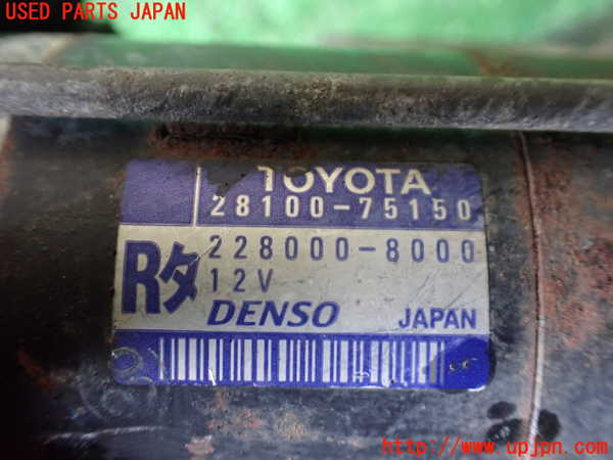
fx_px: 531
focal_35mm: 30
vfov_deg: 46.8
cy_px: 230
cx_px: 306
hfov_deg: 60.0
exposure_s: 1/30
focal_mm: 5.4
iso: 800
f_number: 2.3
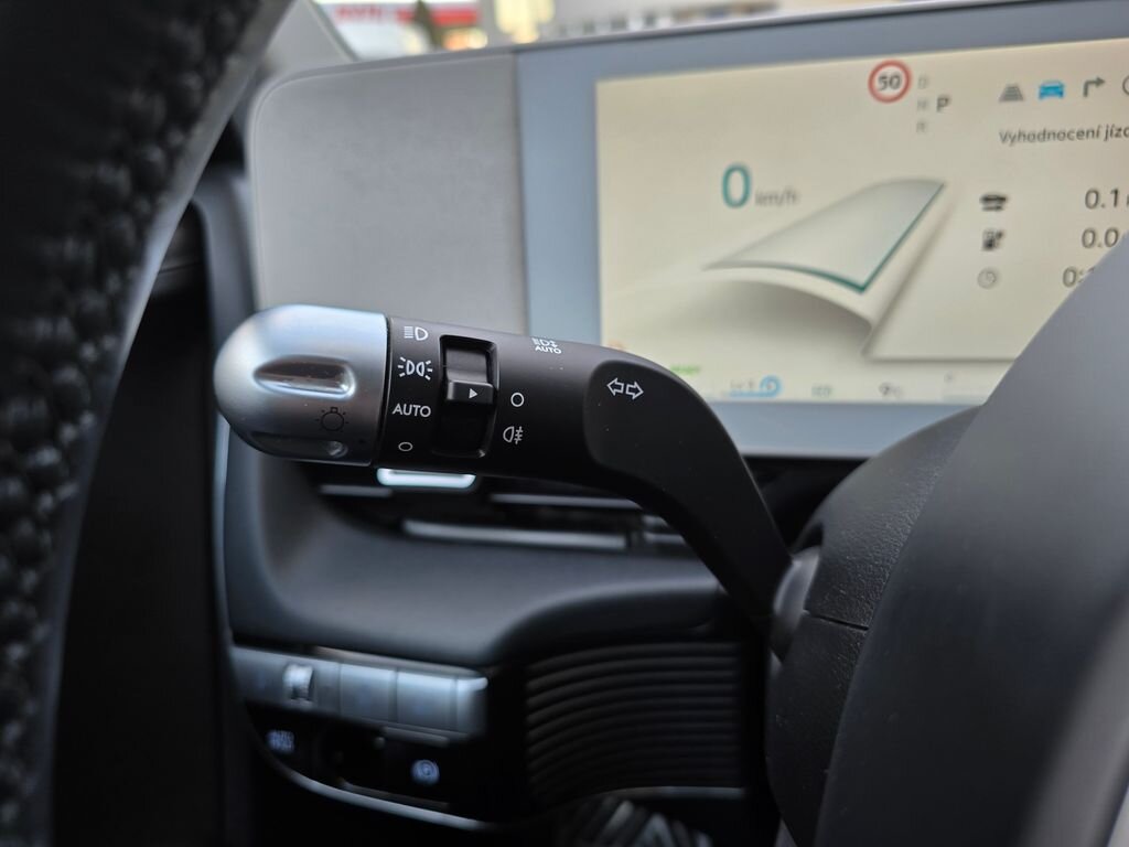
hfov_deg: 73.9
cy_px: 424
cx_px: 564
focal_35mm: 23
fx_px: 750
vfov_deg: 58.9
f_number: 1.7
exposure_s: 1/50
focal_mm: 6.3
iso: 50
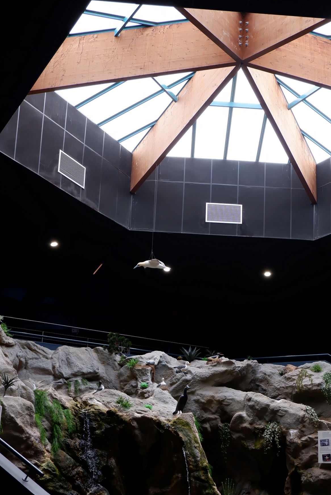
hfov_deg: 29.1
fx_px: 633
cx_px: 224
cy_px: 348
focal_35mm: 46
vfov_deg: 41.9
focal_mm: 21.5
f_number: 4.2
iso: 400
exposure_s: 1/400
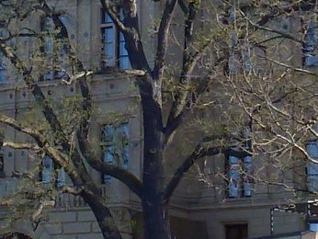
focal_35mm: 207
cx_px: -1
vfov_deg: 7.1
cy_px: -56
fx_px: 1903
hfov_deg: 9.5
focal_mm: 4.9
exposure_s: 1/400
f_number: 3.3
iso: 100
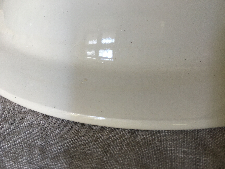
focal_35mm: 29
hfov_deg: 61.7
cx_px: 112
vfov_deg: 48.2
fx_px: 188
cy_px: 84
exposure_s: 1/30
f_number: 2.2
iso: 80
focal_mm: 4.15
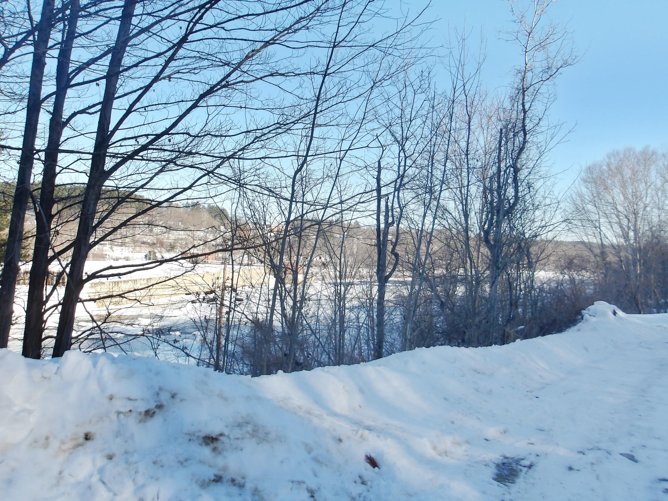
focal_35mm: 28
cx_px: 337
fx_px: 540
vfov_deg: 49.7
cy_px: 242
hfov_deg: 63.4
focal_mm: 4.9
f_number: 3
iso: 100
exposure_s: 1/757
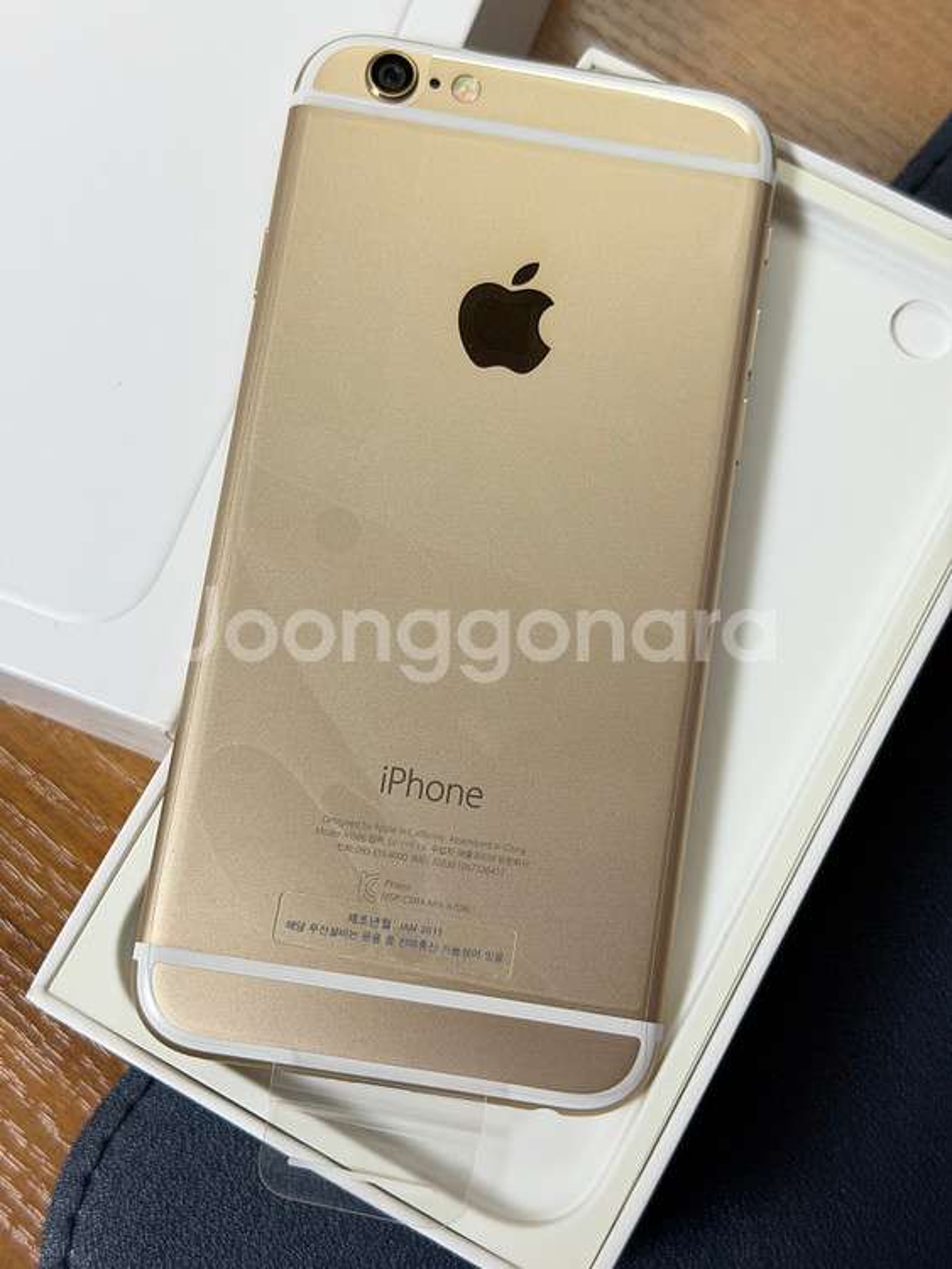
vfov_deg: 39.6
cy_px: 634
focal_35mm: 48
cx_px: 476
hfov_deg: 30.3
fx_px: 1759
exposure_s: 1/51
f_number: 1.78
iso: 64
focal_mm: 6.76
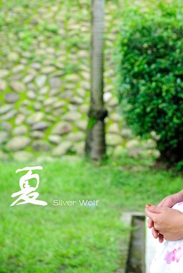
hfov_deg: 12.7
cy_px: 17
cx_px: 208
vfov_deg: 18.9
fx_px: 806
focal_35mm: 106
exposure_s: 1/500
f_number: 2.8
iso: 320
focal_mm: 30
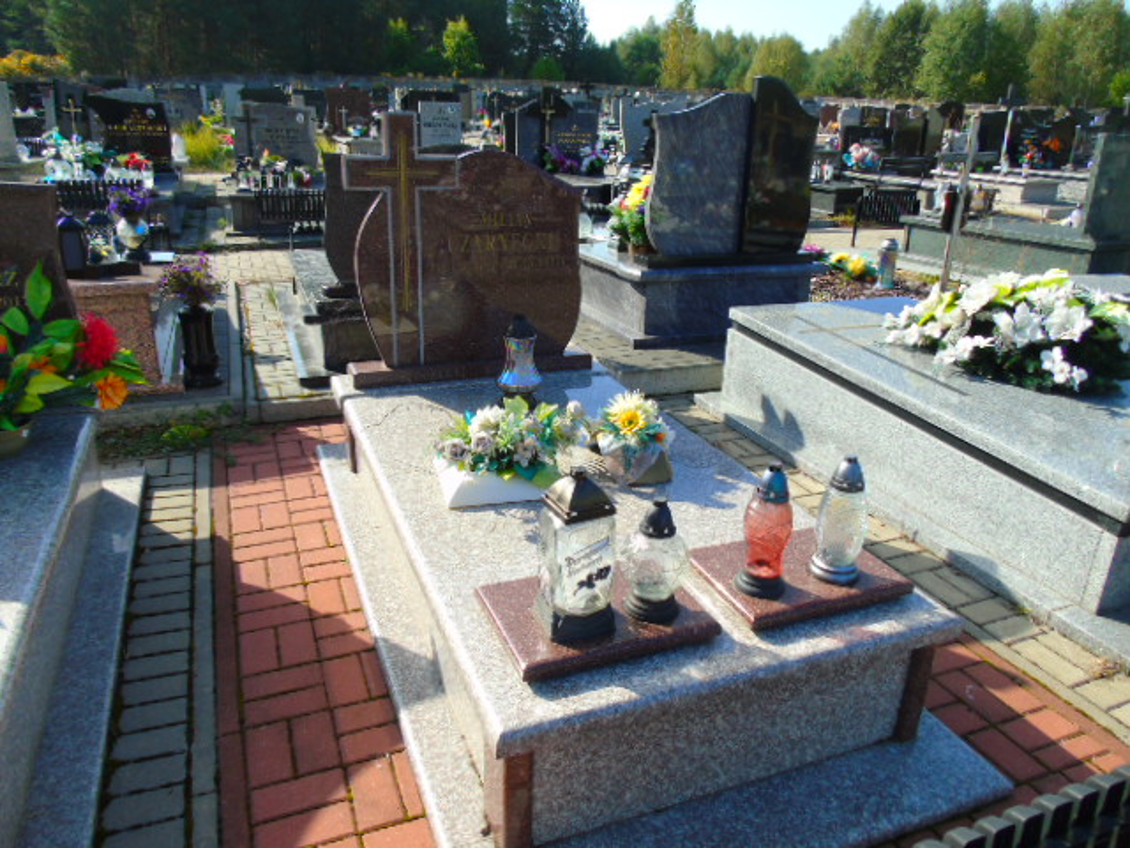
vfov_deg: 54.9
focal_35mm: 25
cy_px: 424
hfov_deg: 69.4
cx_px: 565
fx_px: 816
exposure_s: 1/500
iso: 80
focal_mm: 4.4
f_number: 3.4
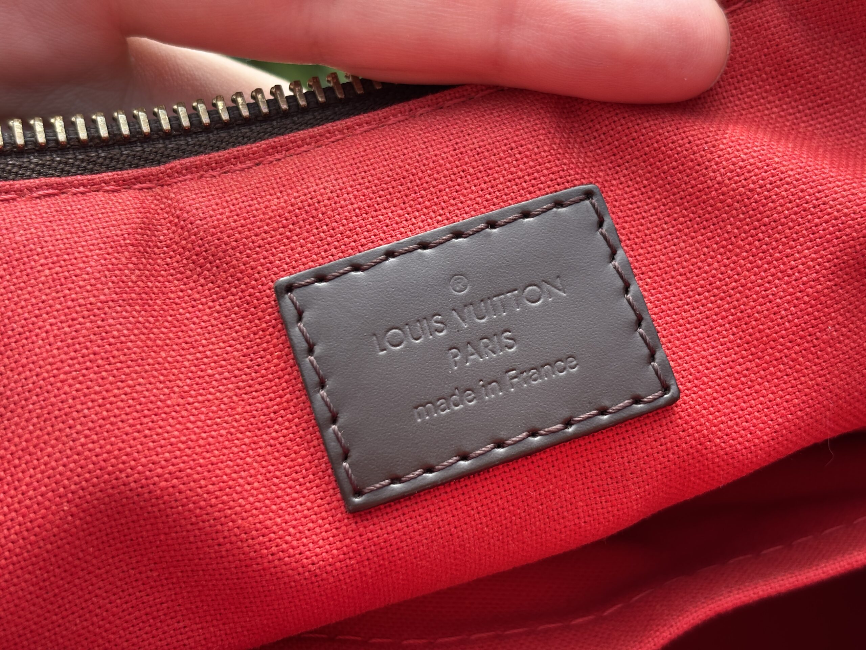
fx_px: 1301
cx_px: 433
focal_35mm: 52
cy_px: 325
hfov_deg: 36.8
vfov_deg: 28.0
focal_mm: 5.96
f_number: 1.6
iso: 32
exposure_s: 1/666
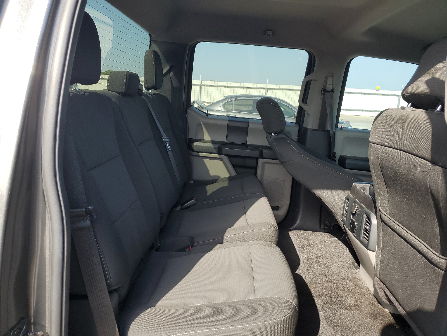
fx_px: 336
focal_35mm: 26
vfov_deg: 53.1
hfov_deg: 67.3
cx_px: 224
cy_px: 168
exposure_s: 1/476
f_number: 1.5
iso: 50
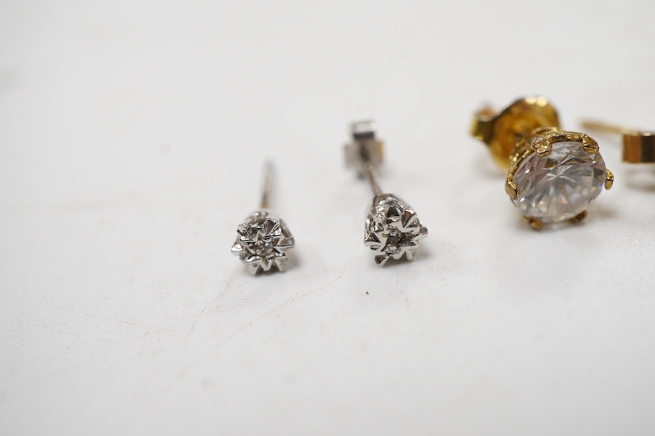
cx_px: 328
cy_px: 218
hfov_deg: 43.6
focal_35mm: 45
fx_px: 819
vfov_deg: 29.9
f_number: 11
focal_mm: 30
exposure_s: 1/125
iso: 1250
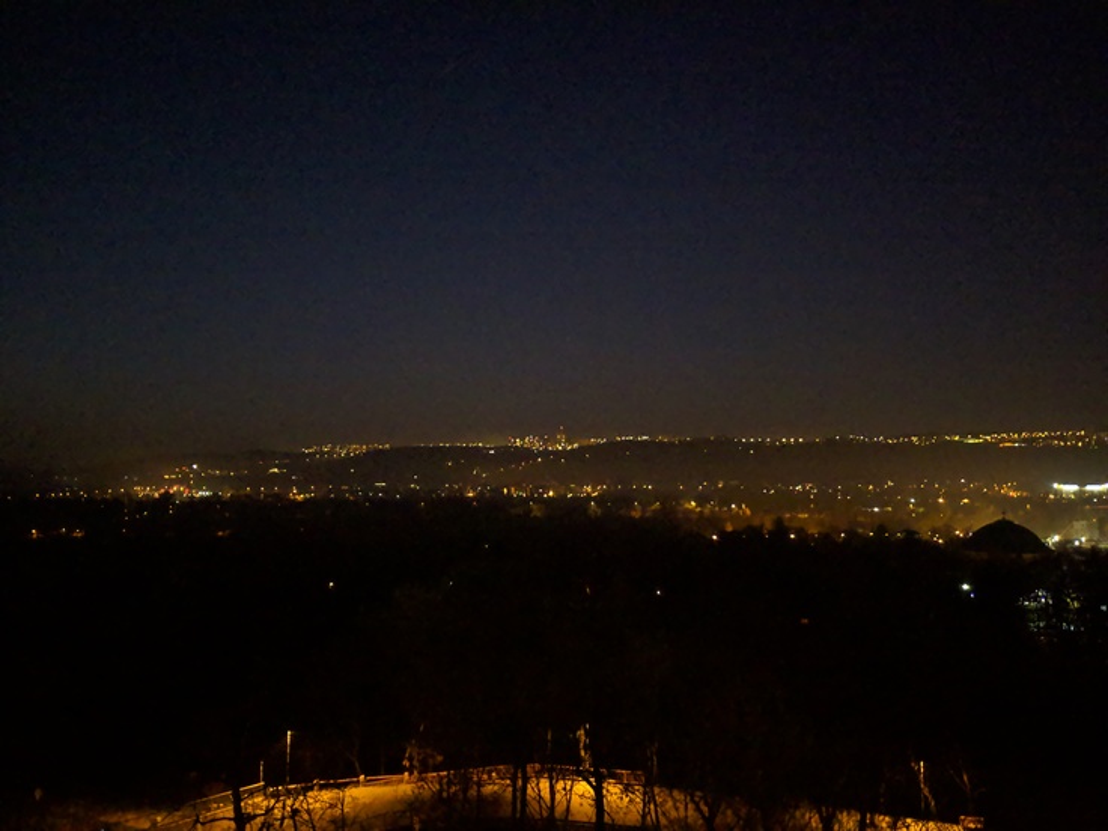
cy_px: 416
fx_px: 864
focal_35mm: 27
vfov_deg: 51.4
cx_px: 554
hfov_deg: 65.3
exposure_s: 1/16.7
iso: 5280
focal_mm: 4.44
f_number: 1.8
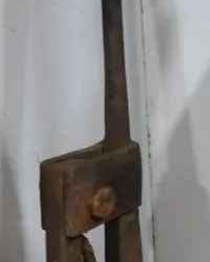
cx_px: 268
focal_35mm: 111
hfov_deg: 13.4
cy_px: 246
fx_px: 861
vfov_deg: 17.0
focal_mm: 14
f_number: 3.5
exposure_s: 1/60
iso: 640
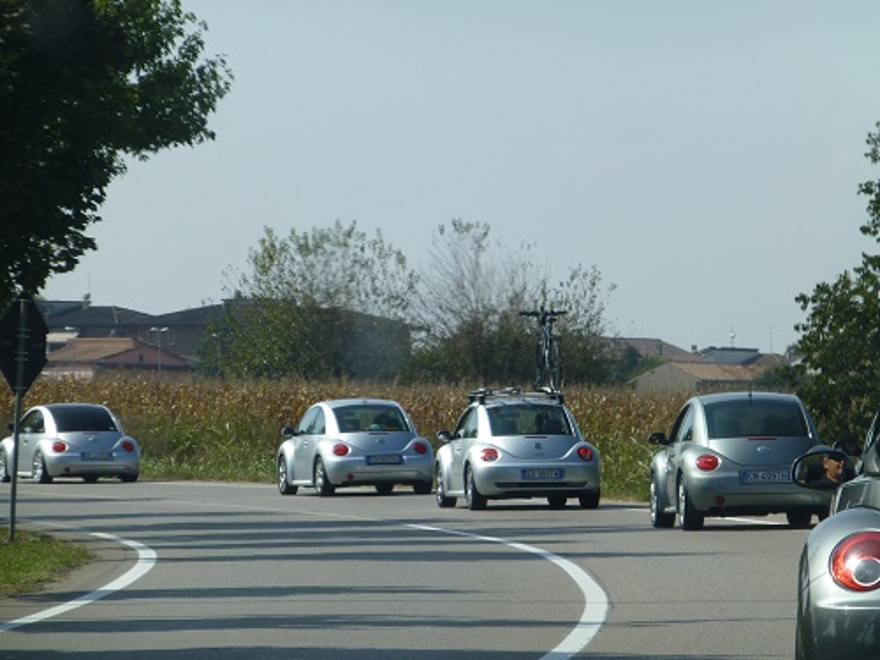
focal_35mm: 265
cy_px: 330
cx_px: 440
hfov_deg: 7.5
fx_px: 6737
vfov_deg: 5.6
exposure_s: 1/500
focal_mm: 47.3
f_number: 5.8
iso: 100
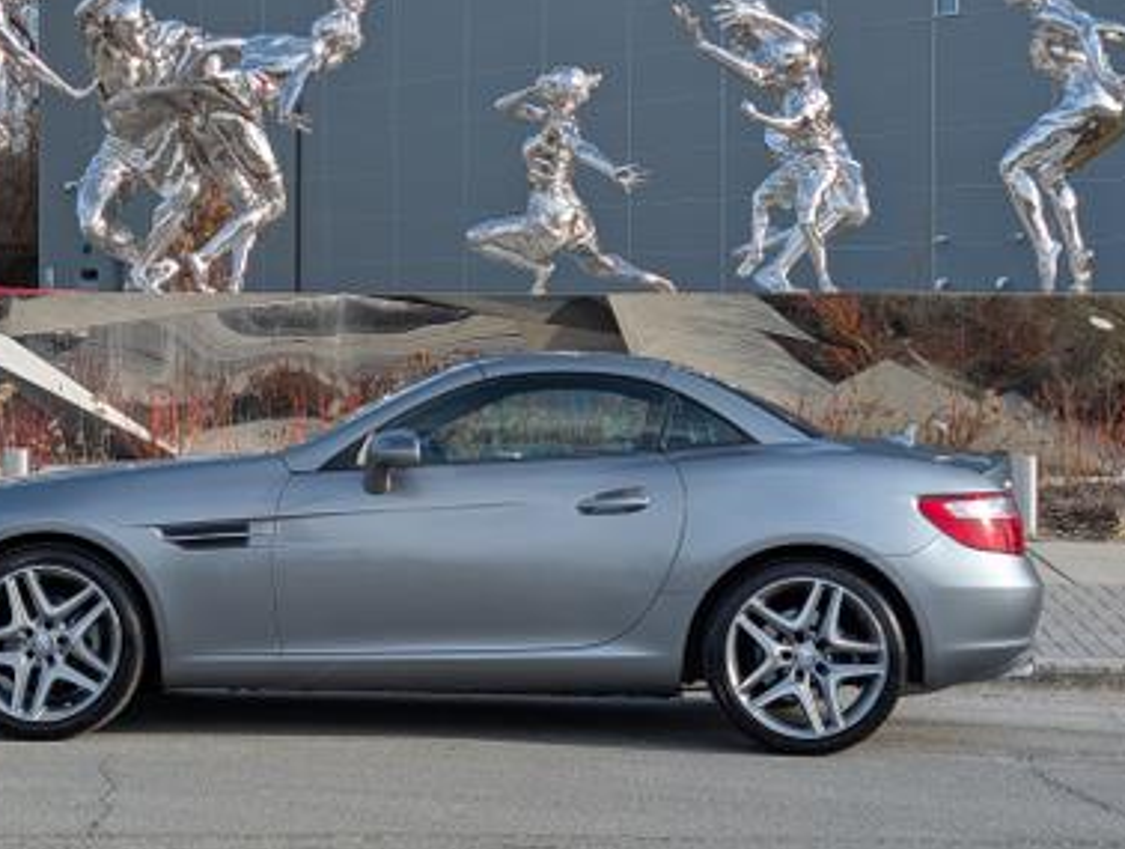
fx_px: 2116
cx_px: 417
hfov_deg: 29.6
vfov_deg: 22.6
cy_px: 340
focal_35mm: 65
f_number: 1.68
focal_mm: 6.9
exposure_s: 1/689
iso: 19
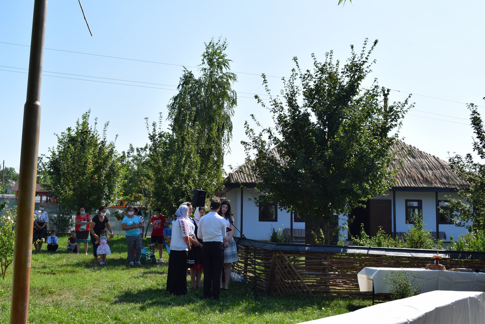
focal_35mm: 40
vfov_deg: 33.0
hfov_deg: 47.9
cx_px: 242
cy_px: 162
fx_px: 546
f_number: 10
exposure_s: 1/400
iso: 200
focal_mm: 27
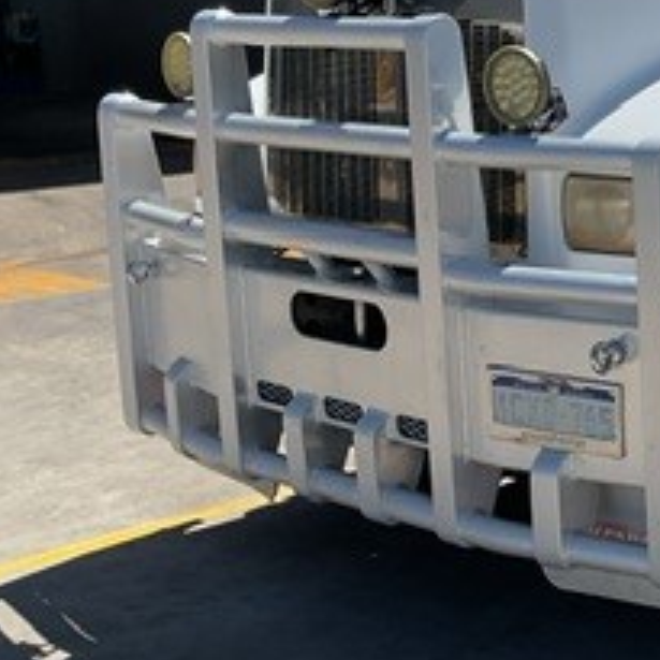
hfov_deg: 19.2
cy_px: 106
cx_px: 969
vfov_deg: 21.3
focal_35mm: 80
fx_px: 1726
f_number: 1.8
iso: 16
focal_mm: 3
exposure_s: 1/2538
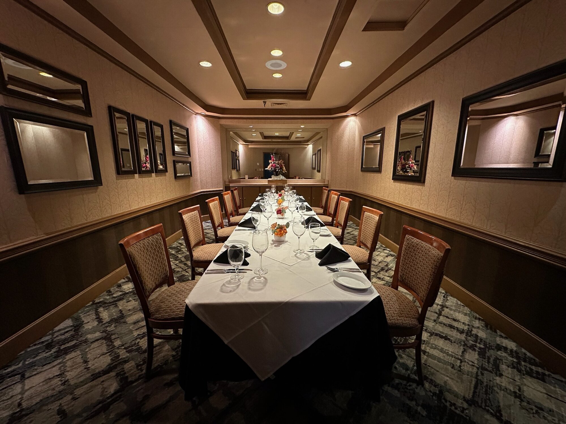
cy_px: 212
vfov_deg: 85.7
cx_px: 283
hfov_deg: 102.1
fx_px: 229
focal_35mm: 14
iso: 500
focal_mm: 2.22
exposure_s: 1/60
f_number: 2.2
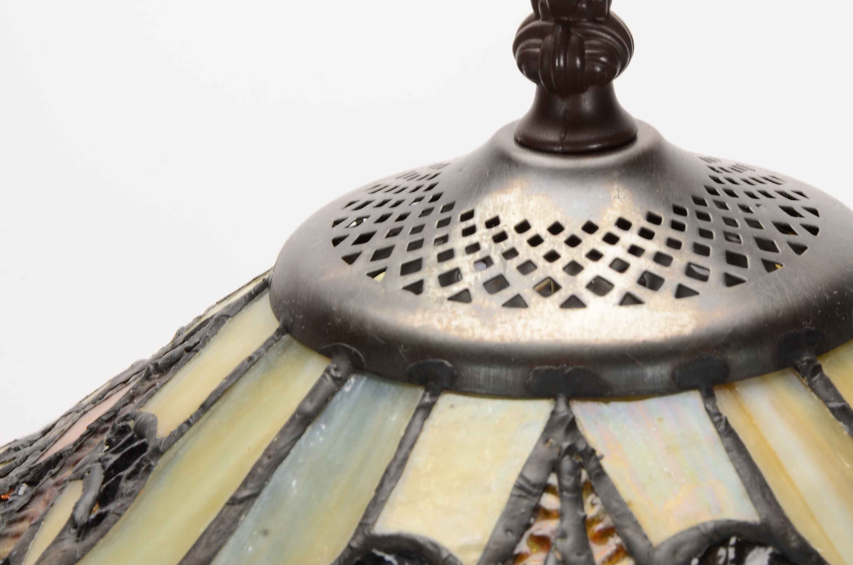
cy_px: 246
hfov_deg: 9.6
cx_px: 568
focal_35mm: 216
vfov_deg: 6.3
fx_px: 5099
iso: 200
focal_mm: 105
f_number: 16
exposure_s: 1/160
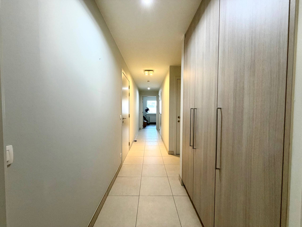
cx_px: 151
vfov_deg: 85.7
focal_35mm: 14
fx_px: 122
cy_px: 114
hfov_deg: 102.1
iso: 200
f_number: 2.2
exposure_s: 1/50
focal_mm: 2.22
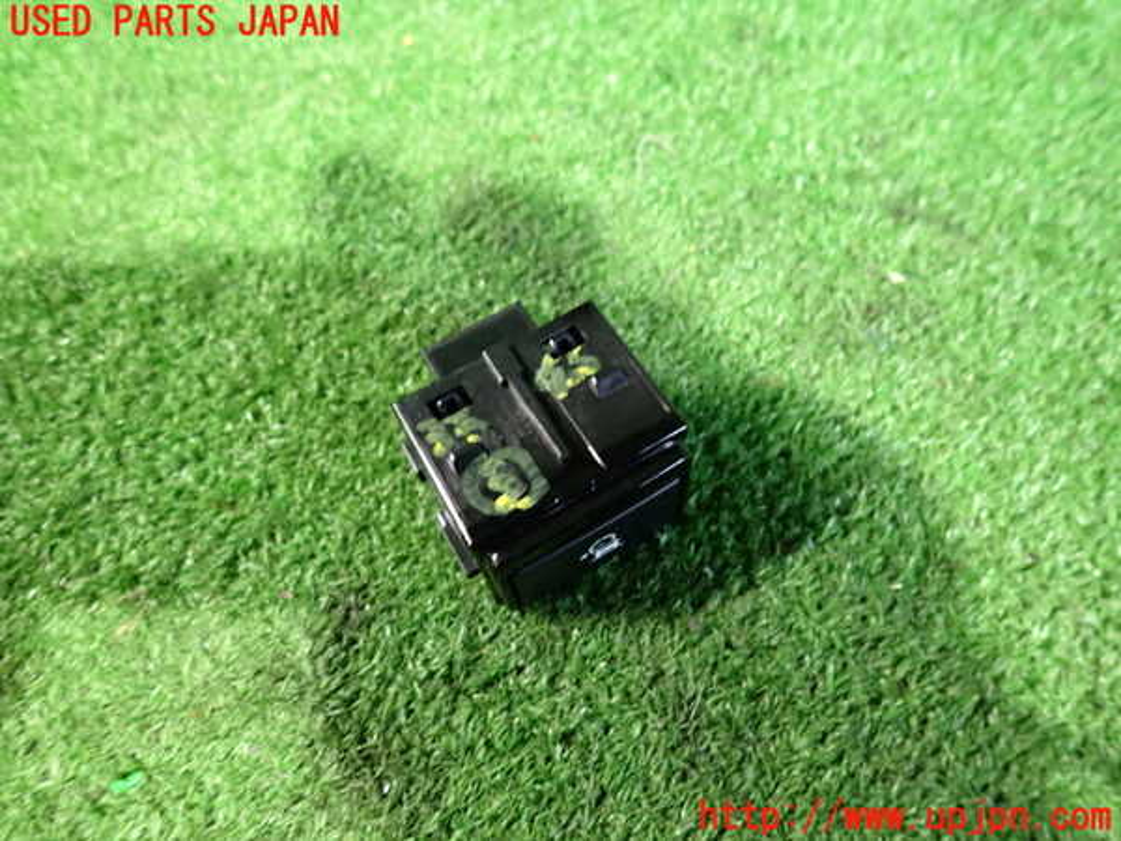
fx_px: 810
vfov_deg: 54.9
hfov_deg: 69.4
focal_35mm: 25
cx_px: 560
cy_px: 420
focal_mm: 4.5
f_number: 2
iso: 800
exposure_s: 1/25
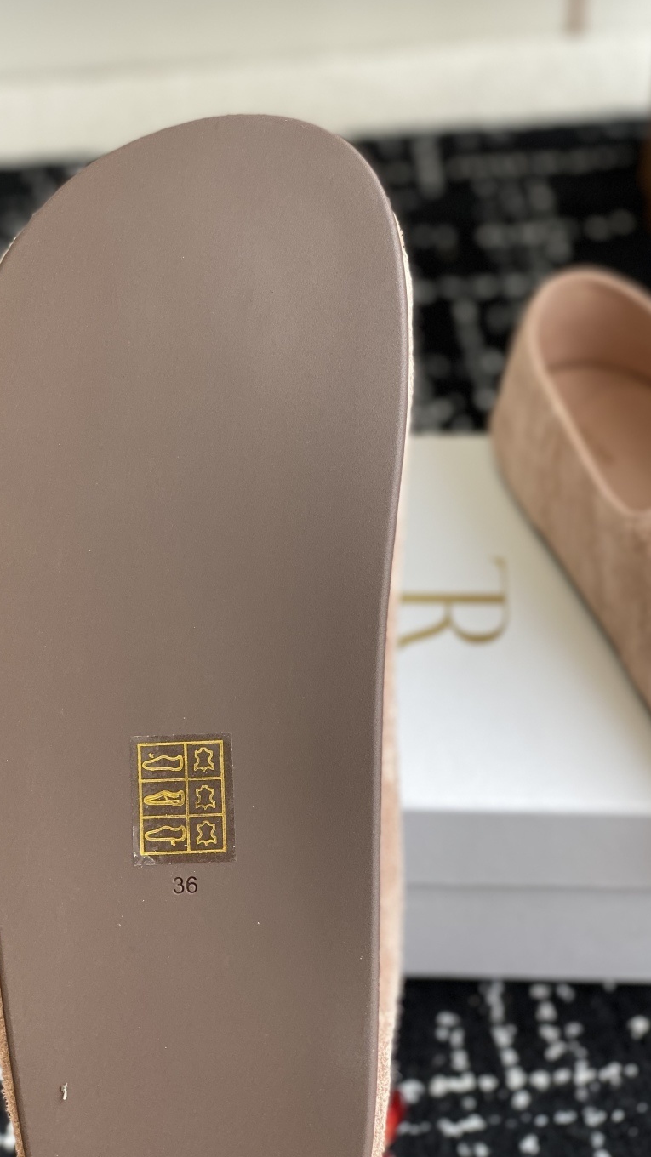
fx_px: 1841
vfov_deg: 34.9
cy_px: 553
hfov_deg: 20.0
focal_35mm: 60
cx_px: 262
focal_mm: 6
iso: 20
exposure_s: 1/138
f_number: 2
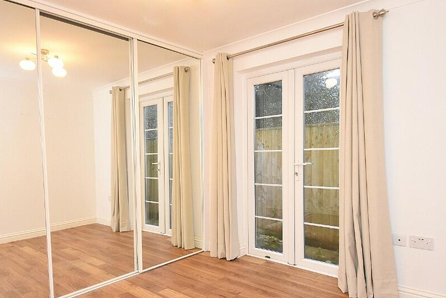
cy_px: 184
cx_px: 201
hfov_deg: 77.5
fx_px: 277
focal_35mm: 22
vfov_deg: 56.1
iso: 1600
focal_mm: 11.5
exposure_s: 1/100
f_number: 4
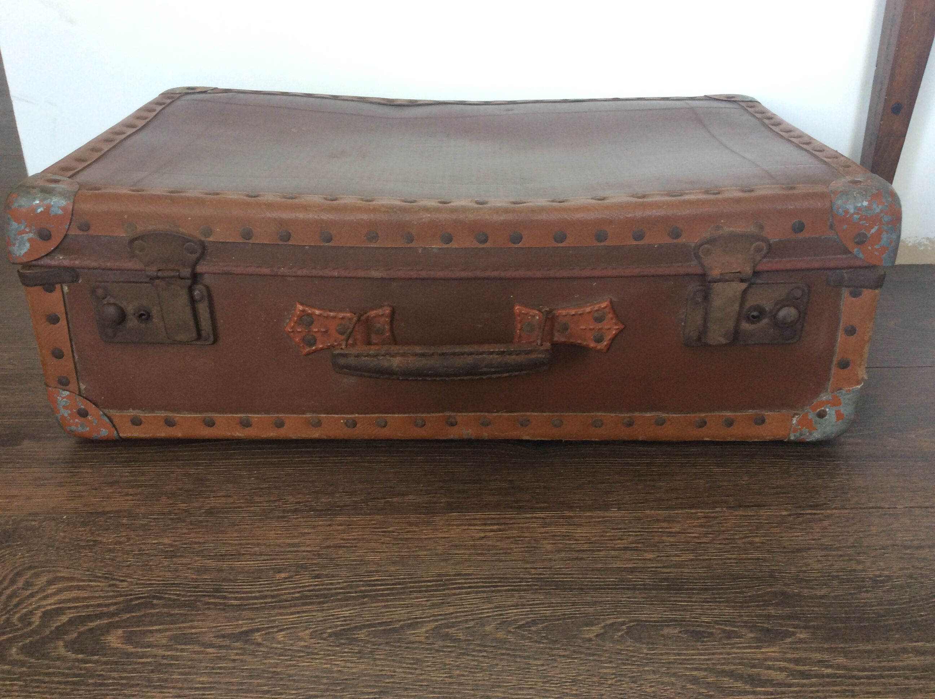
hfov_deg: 56.9
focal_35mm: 32
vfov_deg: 44.1
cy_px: 350
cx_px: 468
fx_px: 863
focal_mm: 3.3
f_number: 2.4
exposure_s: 1/25
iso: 50
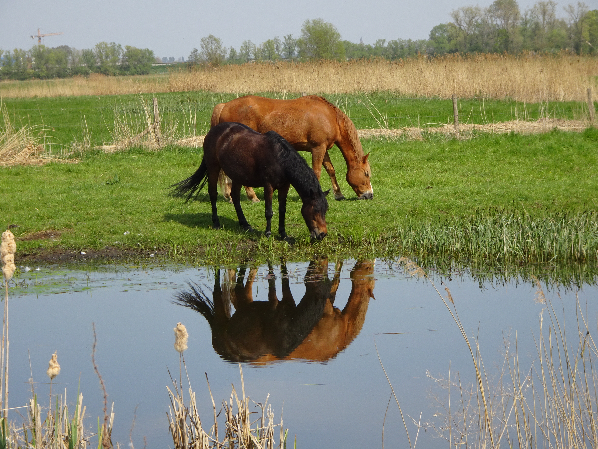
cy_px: 224
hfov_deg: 13.5
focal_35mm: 146
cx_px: 299
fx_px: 2522
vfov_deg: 10.2
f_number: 5.6
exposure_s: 1/320
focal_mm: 24.99
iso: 80
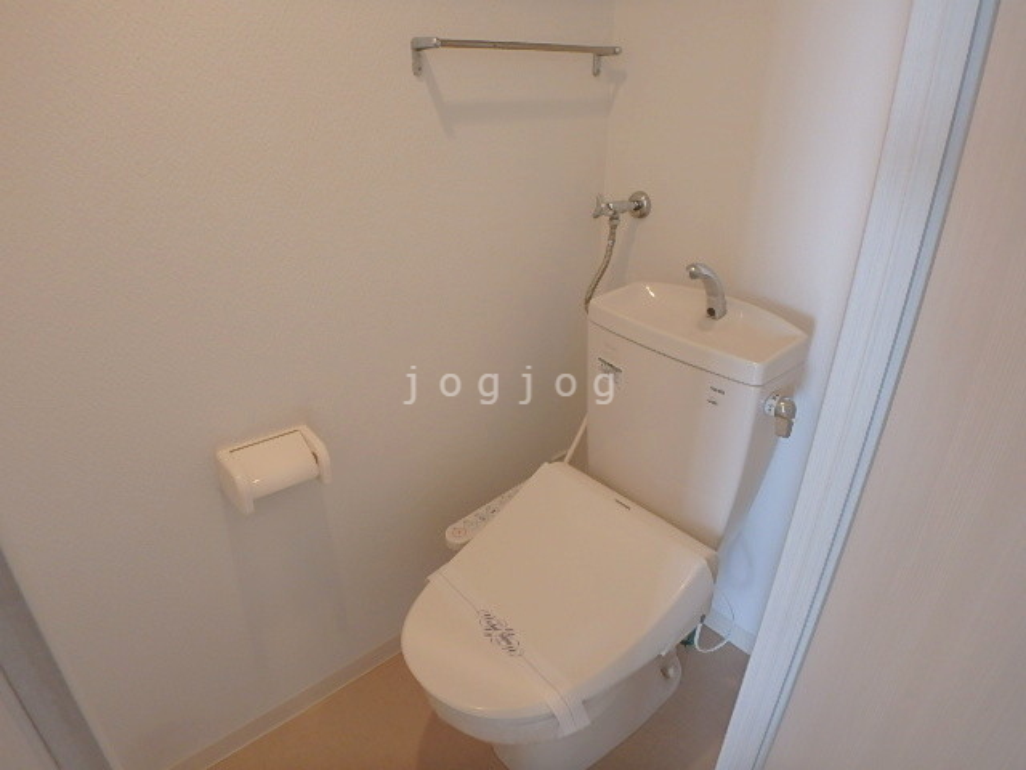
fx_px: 622
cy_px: 385
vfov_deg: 63.4
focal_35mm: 21
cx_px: 513
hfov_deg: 79.0
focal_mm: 3.7
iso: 200
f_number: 3.5
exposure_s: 1/30
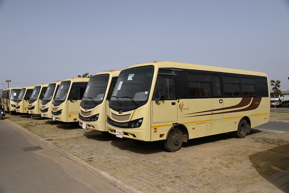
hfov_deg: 61.9
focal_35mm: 30
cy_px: 96
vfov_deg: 43.6
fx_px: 241
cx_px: 144
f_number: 5.6
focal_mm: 30
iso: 1000
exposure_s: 1/8000
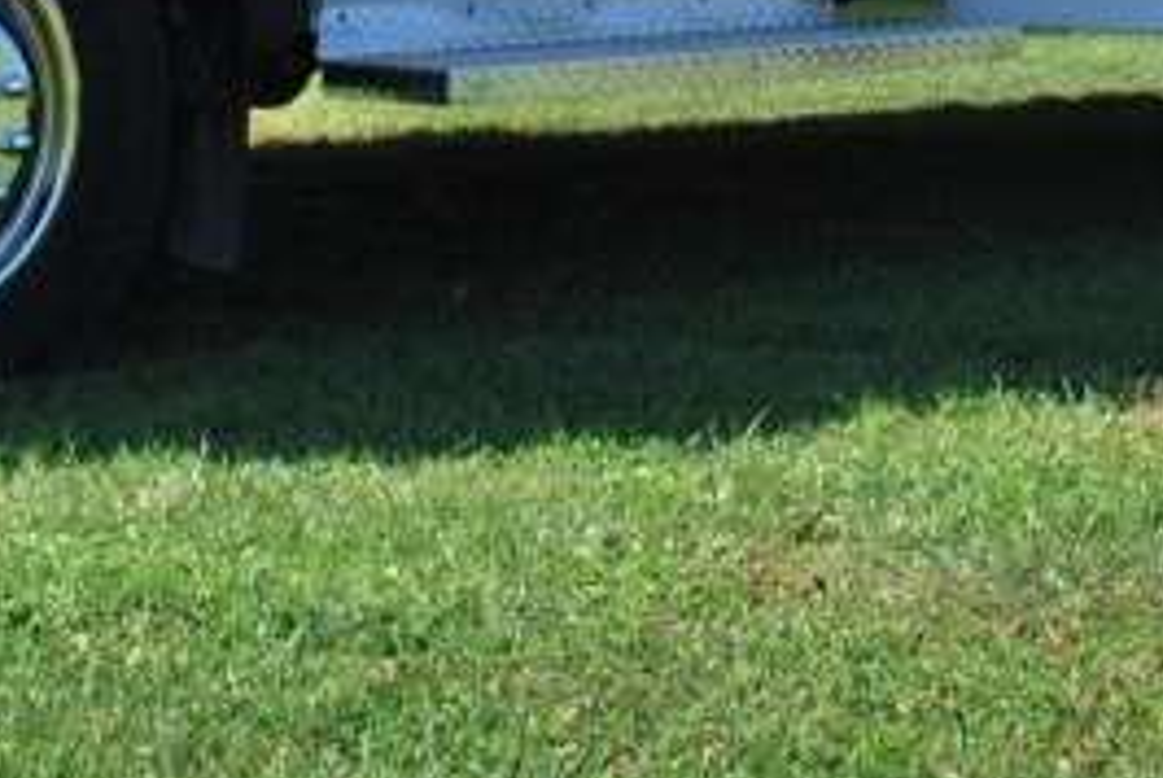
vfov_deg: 10.7
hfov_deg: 16.5
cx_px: 765
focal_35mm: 124
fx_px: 4010
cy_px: -350
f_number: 8
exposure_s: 1/250
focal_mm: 22
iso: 100
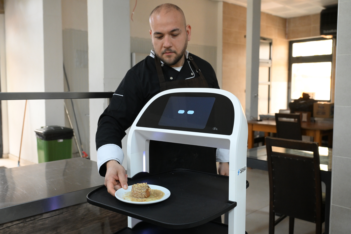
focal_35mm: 34
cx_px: 176
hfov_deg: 55.1
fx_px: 336
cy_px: 117
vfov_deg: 38.4
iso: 3200
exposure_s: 1/80
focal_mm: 34.5
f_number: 5
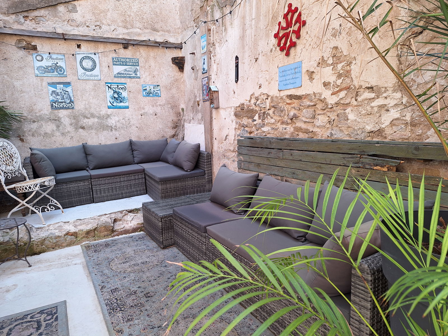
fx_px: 298
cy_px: 168
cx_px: 224
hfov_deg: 73.9
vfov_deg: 58.9
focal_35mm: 23
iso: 40
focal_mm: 5.54
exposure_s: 1/107
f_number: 1.8
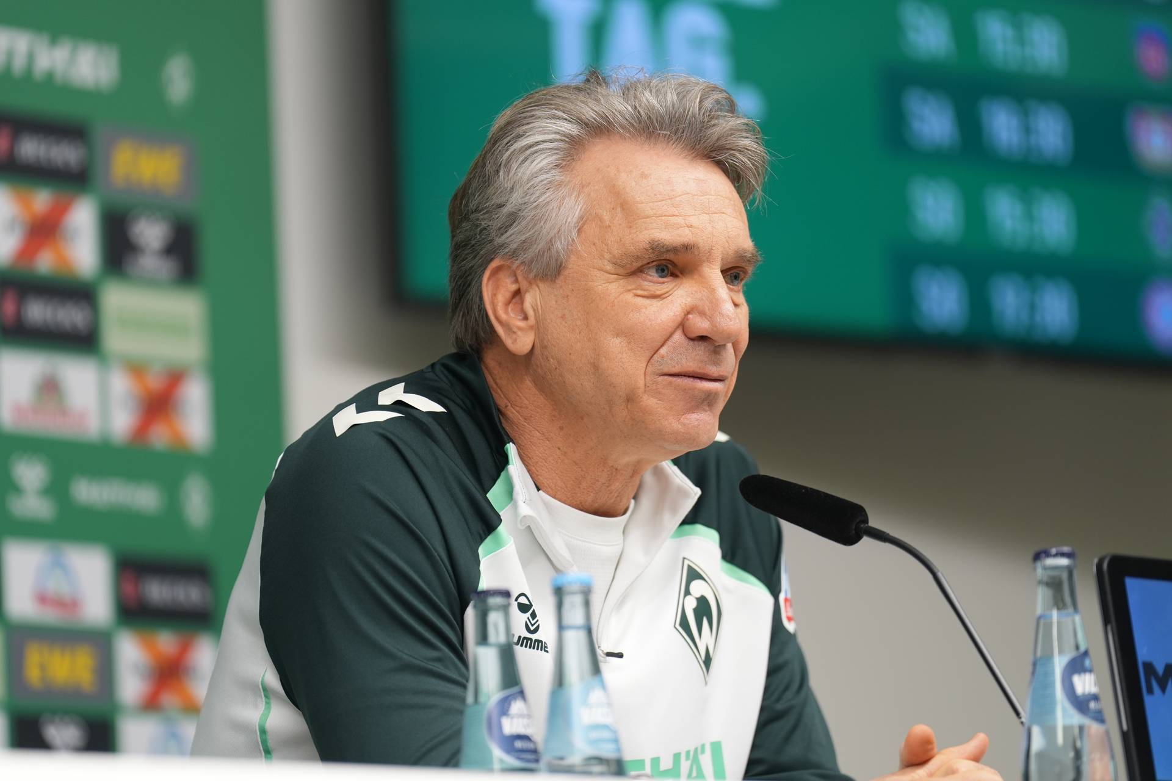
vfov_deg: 6.9
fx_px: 6511
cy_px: 390
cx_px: 586
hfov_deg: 10.3
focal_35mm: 200
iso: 400
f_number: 2.8
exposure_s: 1/125
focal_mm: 200
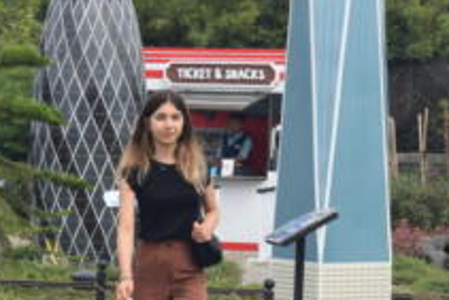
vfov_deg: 7.0
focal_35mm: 195
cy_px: 193
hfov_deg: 10.5
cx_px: 162
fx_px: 2436
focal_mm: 55
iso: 200
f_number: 9
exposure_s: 1/320
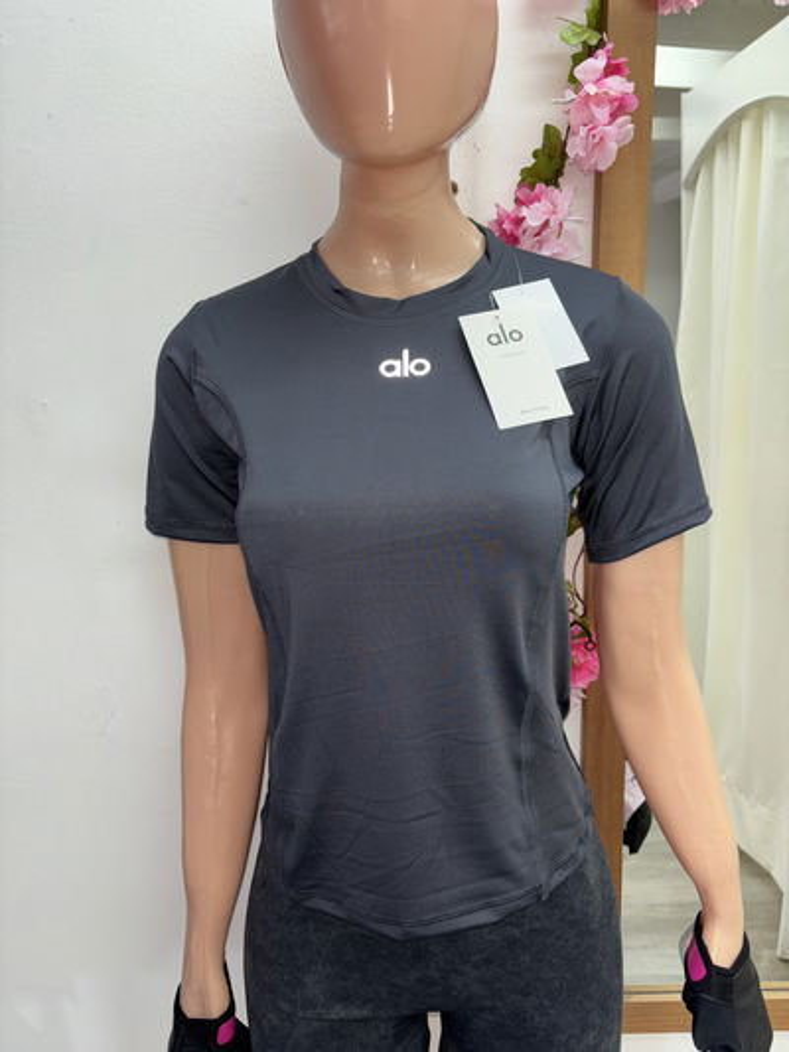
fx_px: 790
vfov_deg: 67.3
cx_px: 394
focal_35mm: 26
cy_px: 526
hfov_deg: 53.1
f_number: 1.6
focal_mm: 5.96
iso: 32
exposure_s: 1/35
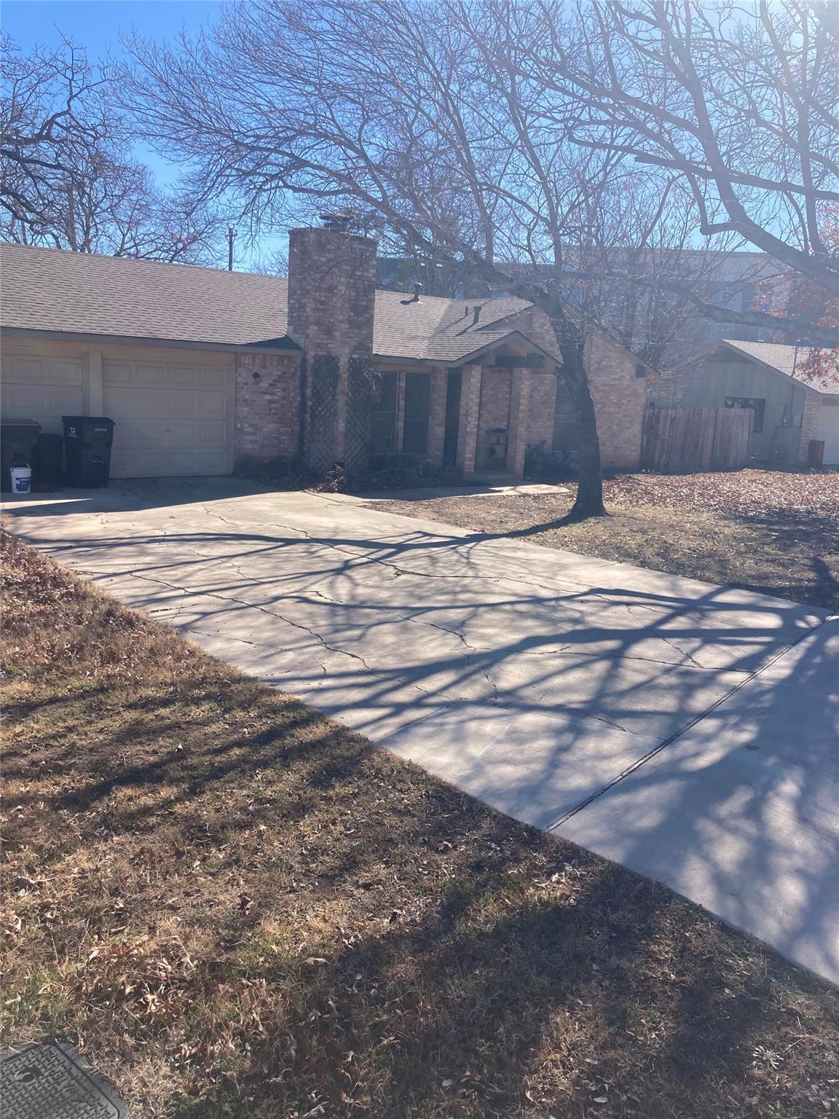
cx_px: 420
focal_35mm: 28
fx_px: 905
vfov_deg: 63.4
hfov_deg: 49.7
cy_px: 560
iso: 20
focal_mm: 3.99
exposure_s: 1/1675
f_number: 1.8
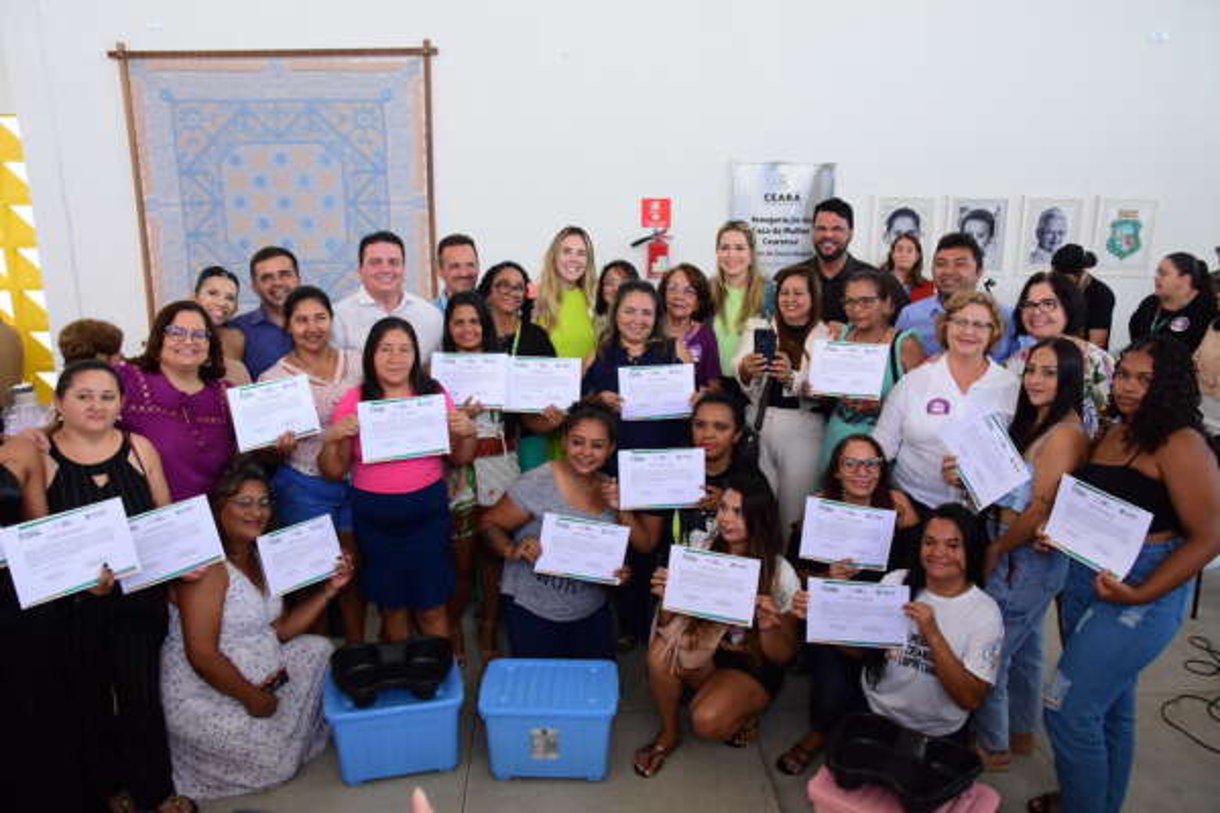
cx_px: 610
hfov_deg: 70.4
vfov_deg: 50.4
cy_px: 406
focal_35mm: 26
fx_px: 864
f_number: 4.5
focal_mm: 17
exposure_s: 1/160
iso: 1000
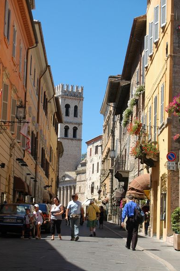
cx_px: 86
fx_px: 473
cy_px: 139
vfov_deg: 31.9
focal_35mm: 63
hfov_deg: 21.5
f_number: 9
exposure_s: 1/320
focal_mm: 38
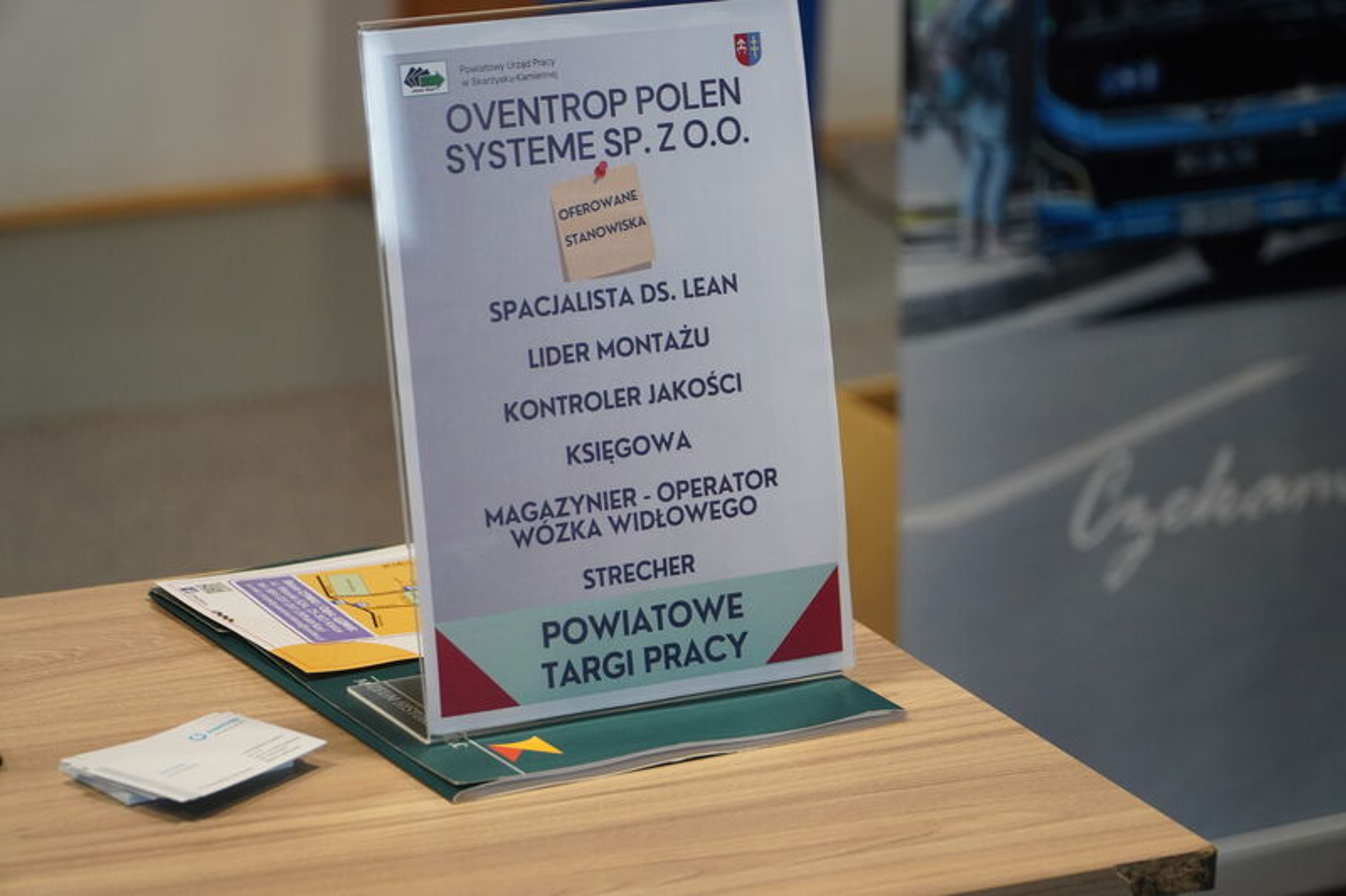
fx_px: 4149
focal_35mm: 111
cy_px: 448
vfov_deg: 12.3
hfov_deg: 18.4
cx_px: 673
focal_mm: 74
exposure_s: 1/160
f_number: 4
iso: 1000
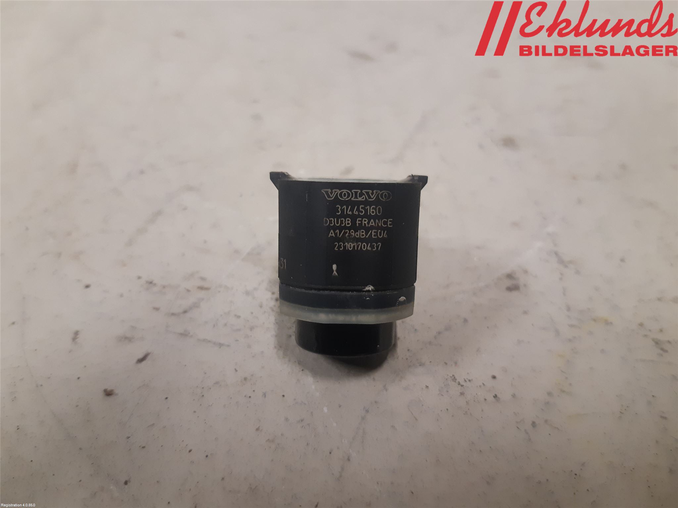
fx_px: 509
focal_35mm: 26
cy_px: 254
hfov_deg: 67.3
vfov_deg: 53.1
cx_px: 339
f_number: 1.7
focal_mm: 3.93
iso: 250
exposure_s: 1/50
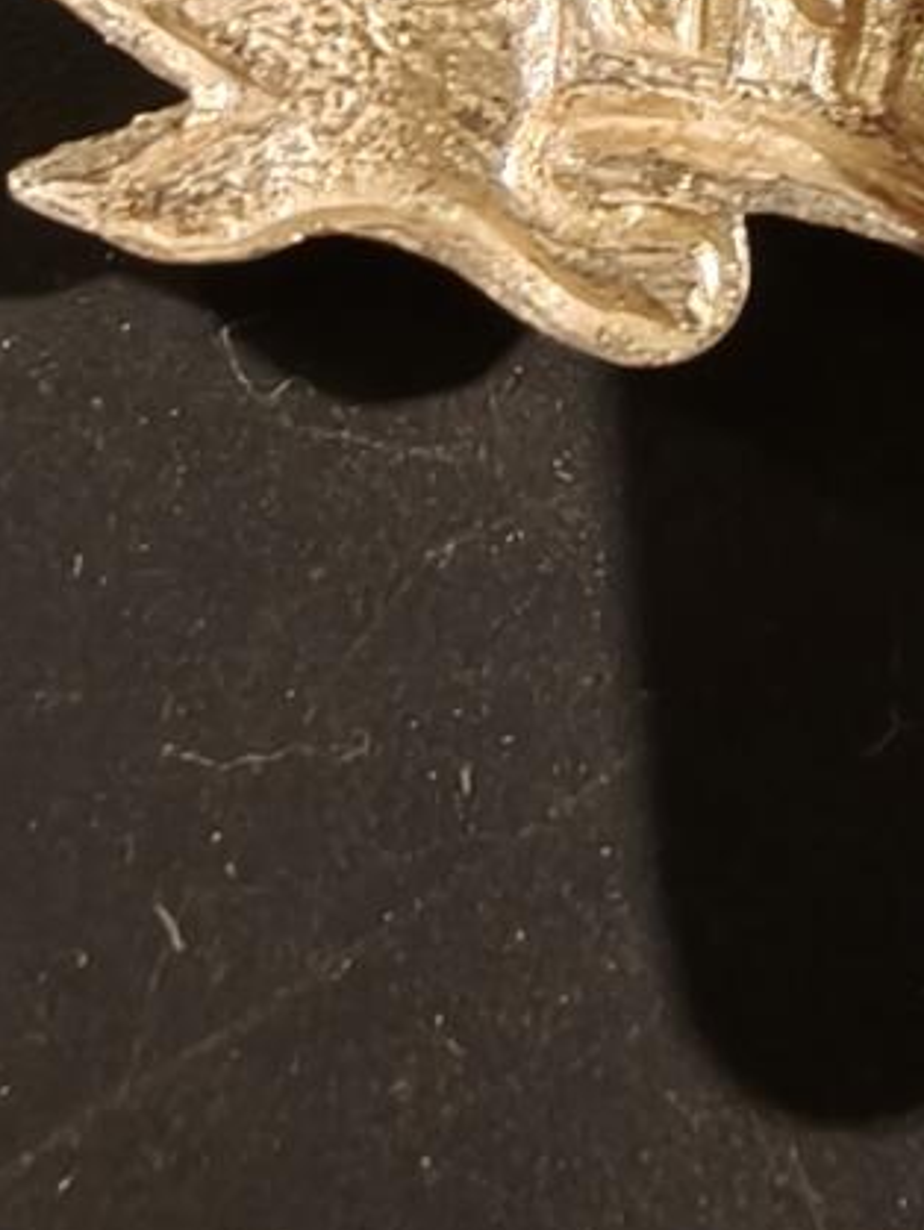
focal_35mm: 99
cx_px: 1621
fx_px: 3520
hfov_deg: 13.5
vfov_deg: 19.7
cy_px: 297
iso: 320
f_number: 2
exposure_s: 1/50
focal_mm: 2.32
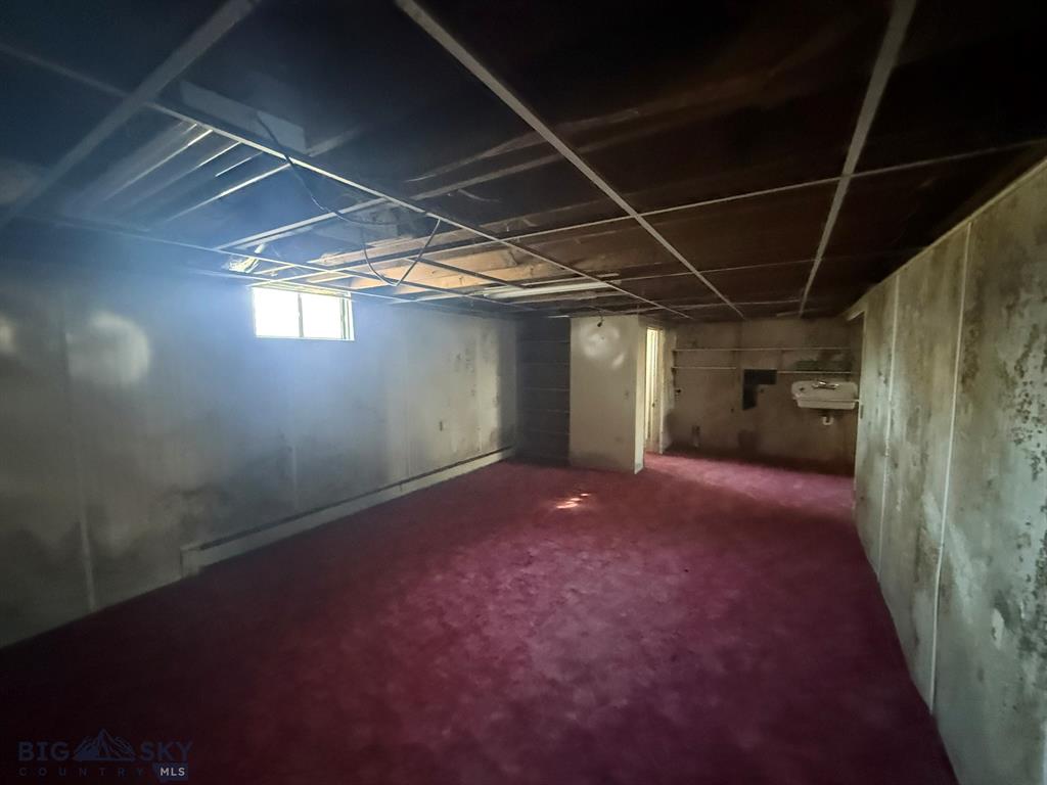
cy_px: 392
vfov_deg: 85.7
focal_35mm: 14
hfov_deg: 102.1
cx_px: 524
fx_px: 423
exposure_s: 1/30
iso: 2500
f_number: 2.2
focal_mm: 2.22
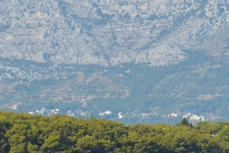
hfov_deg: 3.9
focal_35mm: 533
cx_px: 334
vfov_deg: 2.6
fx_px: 3389
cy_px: 51
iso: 100
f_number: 7.1
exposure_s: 1/250
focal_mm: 66
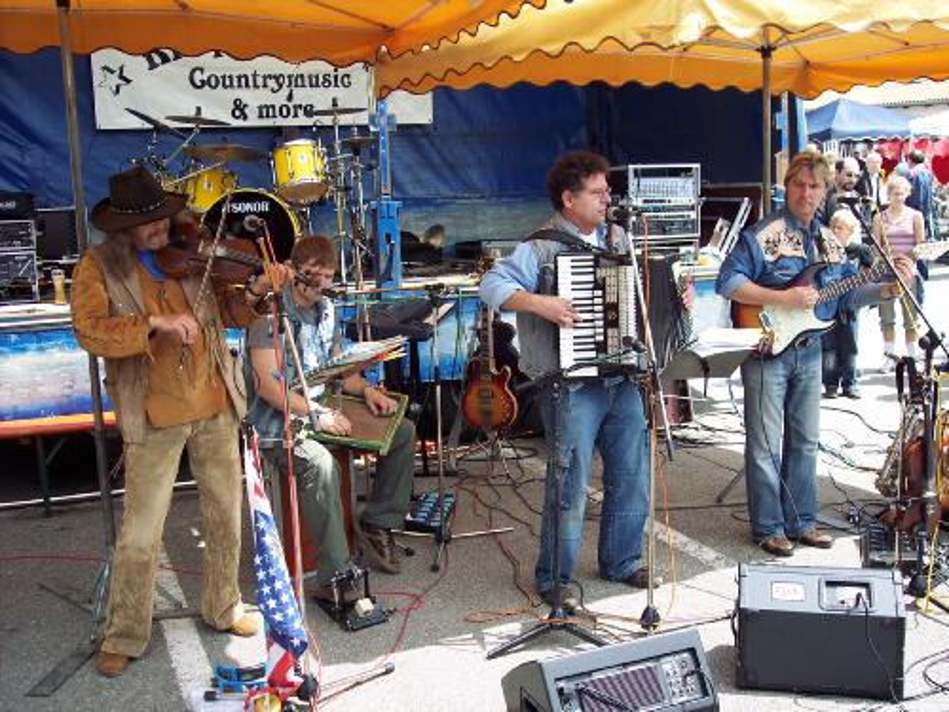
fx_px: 1069
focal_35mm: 39
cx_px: 474
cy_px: 356
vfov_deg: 36.8
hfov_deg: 47.9
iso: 100
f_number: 3.4
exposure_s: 1/250
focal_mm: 8
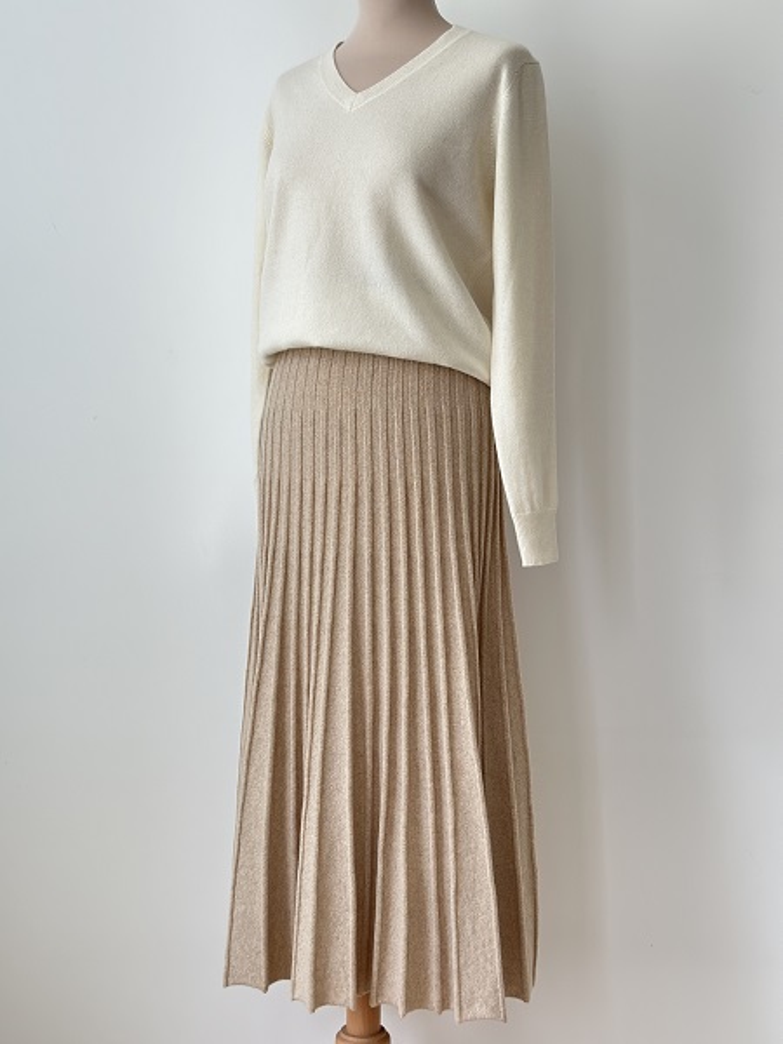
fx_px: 1448
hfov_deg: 30.3
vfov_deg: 39.7
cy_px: 522
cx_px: 392
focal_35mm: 48
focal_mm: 6.86
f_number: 1.78
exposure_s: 1/103
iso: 125
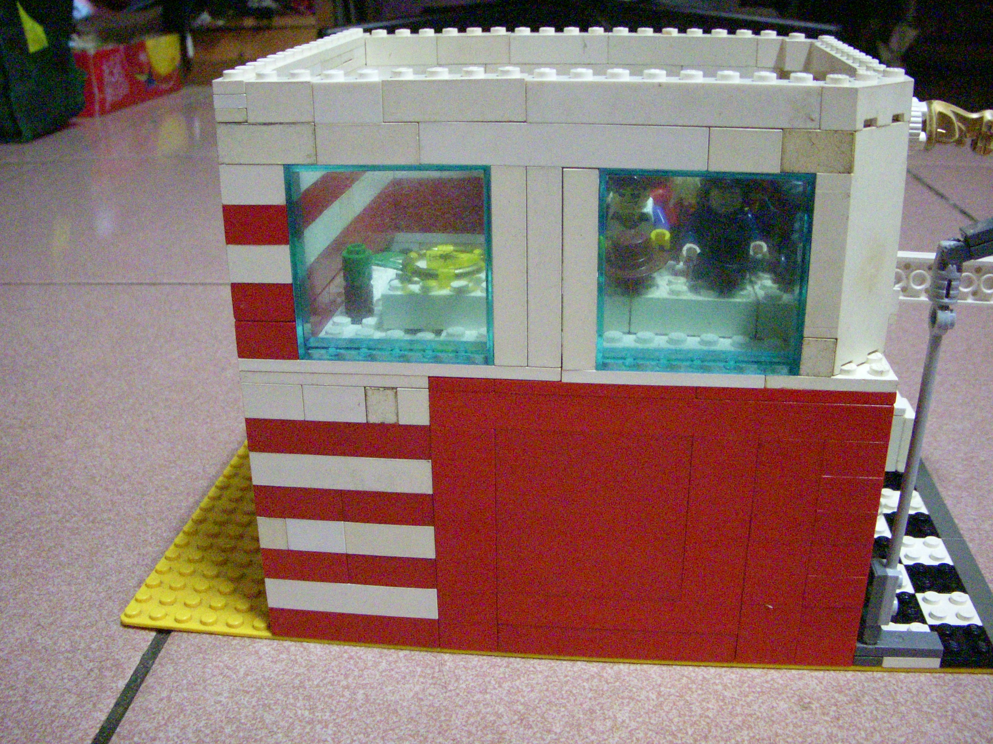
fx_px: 1090
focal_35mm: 38
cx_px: 496
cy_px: 372
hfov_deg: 49.0
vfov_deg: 37.7
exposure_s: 1/40
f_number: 3.3
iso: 1600
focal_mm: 6.3
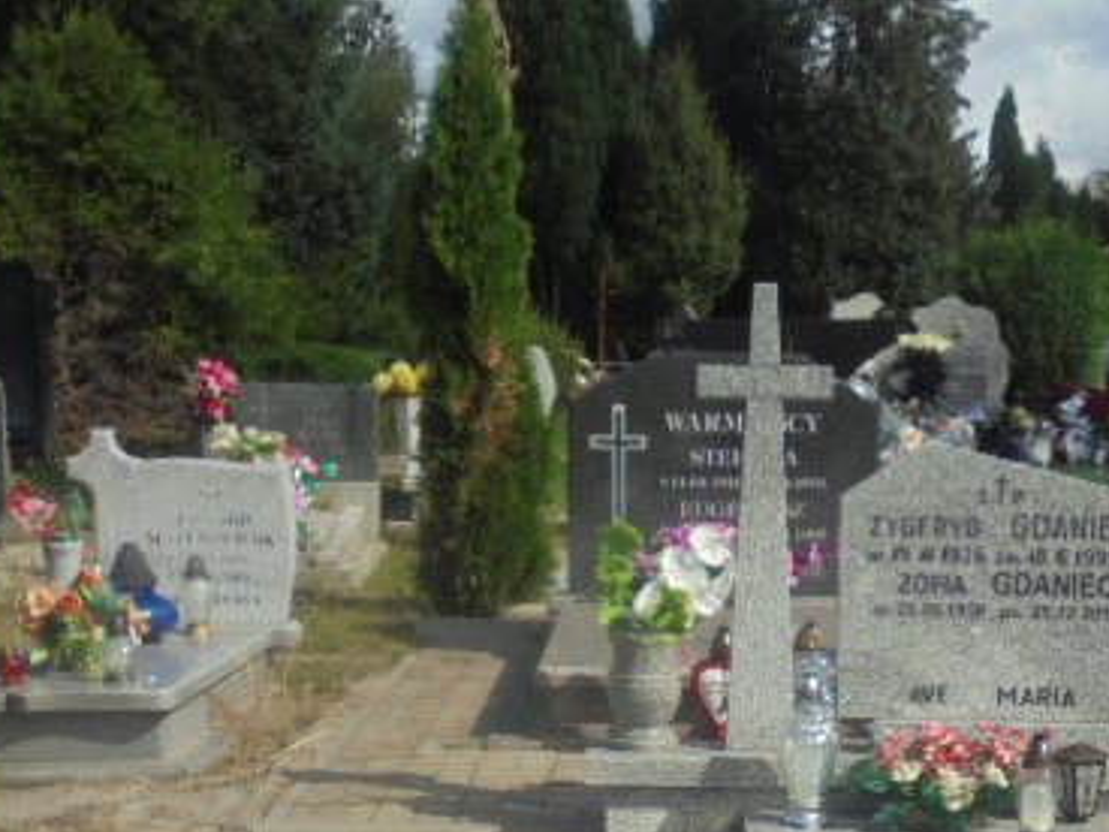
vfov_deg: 21.8
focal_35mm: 66
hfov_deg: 29.1
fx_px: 2114
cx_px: 778
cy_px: 720
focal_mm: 6.9
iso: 100
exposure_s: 1/640
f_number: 4.2
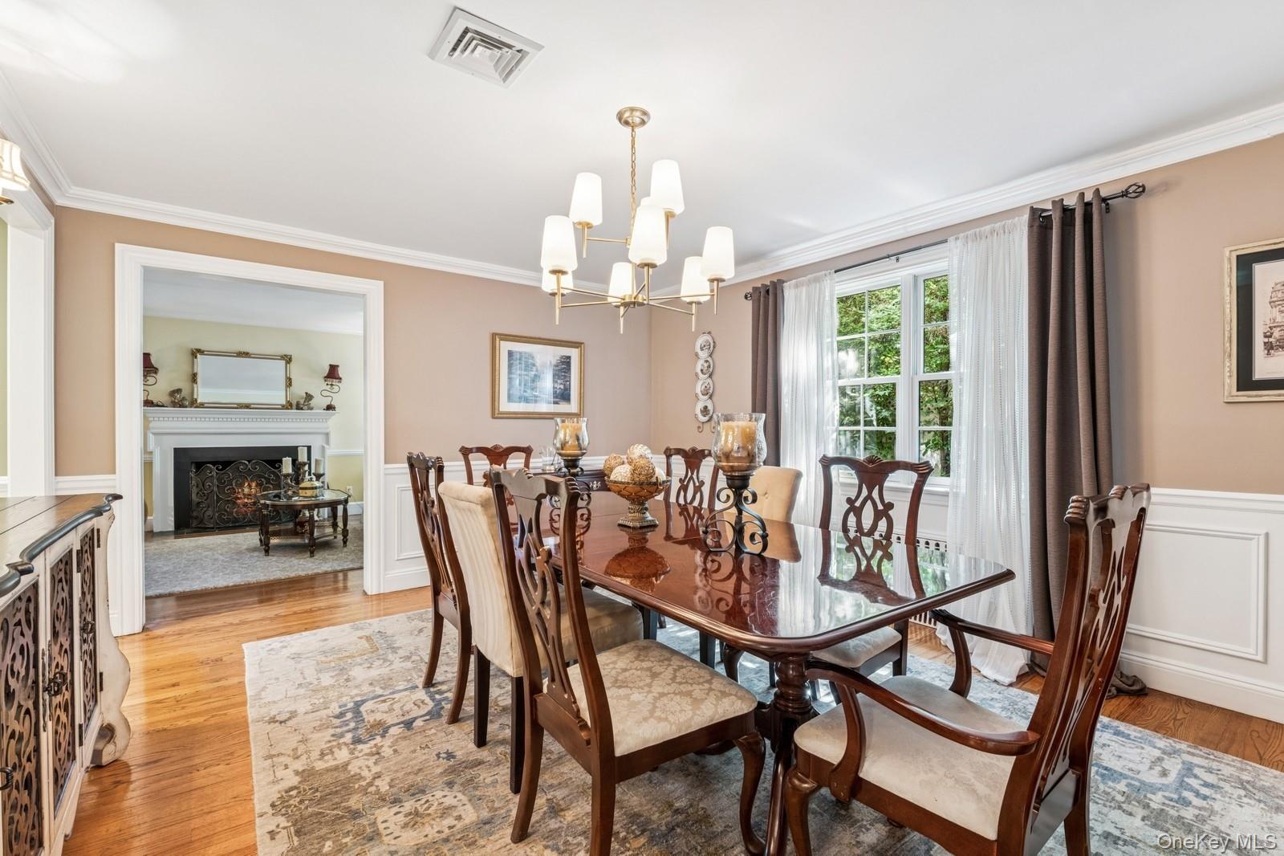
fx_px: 535
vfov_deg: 77.3
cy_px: 428
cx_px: 642
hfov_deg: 100.4
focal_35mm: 15
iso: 640
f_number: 14
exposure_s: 1/2
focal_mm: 15
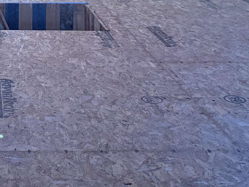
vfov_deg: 17.1
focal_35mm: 79
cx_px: -10
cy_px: -81
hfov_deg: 23.5
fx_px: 568
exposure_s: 1/40
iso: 640
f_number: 1.78
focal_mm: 6.76
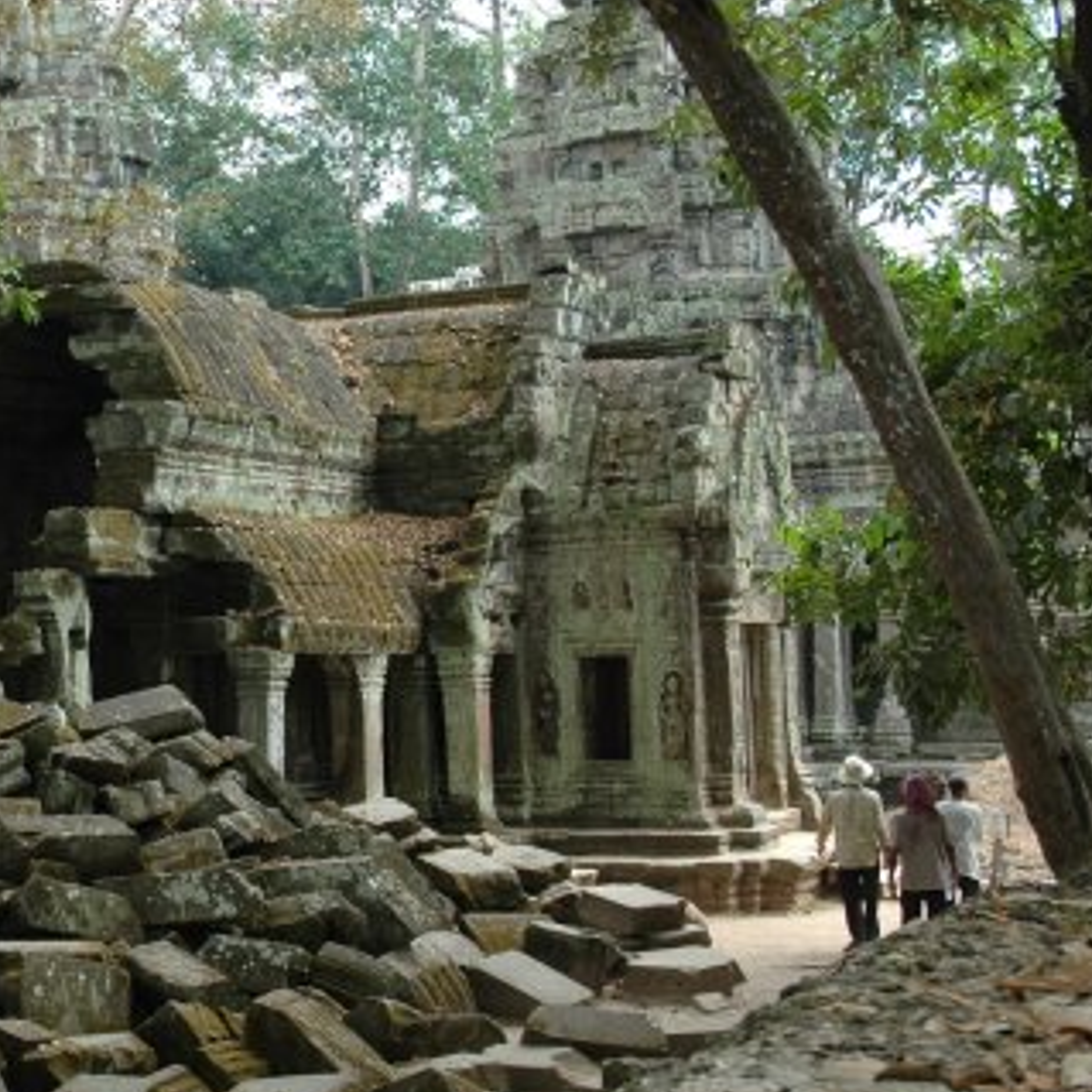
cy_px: 596
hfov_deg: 23.9
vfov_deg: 25.0
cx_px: -7
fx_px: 2463
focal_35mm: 69
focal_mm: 24
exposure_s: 1/125
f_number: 5.6
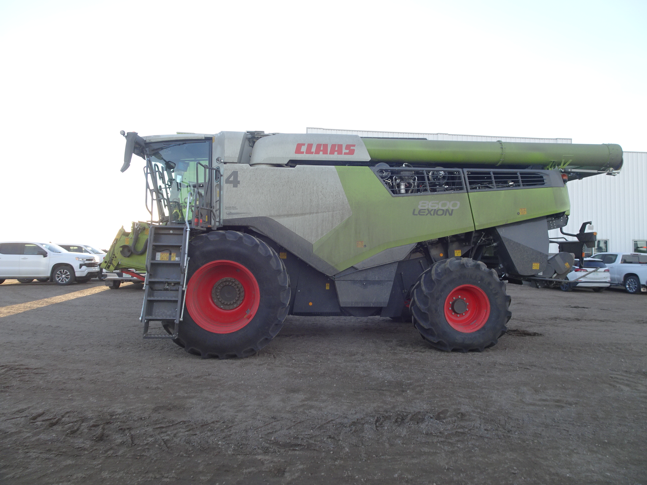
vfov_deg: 56.8
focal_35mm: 24
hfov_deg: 71.6
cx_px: 324
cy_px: 242
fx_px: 449
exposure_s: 1/125
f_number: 3.5
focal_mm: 4.1
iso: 80
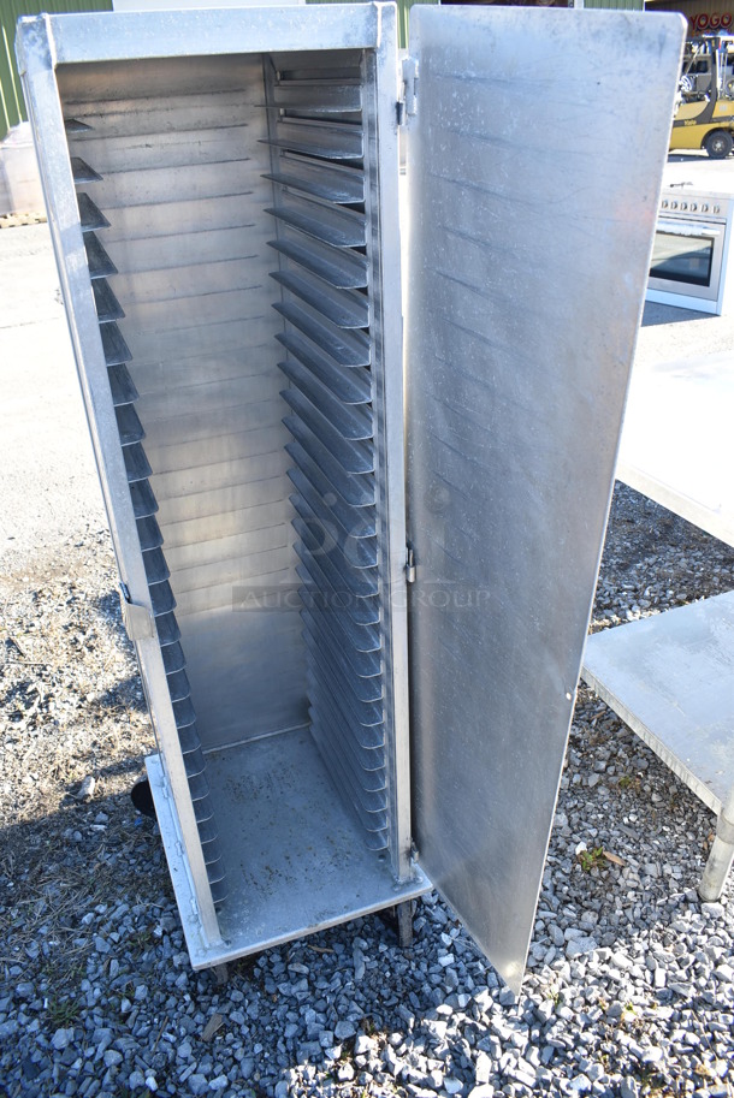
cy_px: 549
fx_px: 824
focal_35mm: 27
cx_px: 367
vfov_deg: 67.3
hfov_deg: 48.0
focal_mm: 18
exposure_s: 1/125
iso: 280
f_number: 5.6
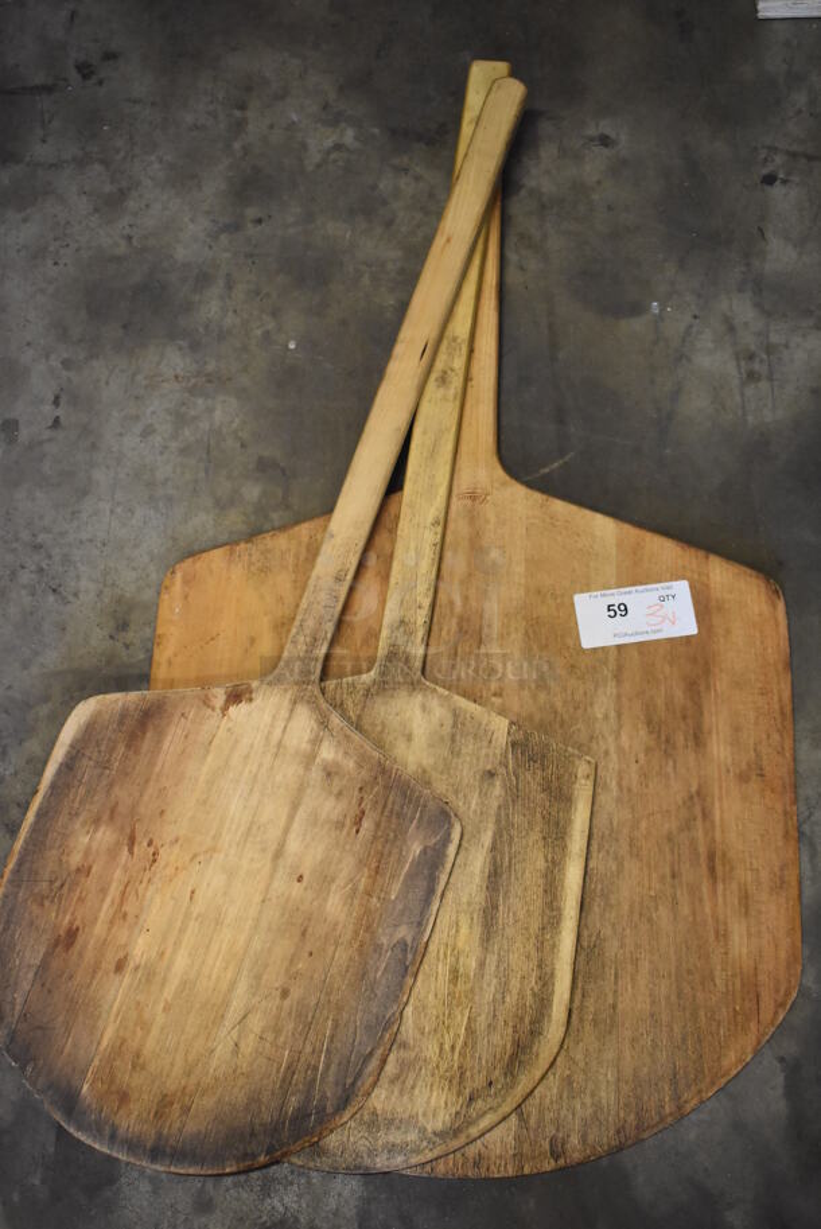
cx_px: 410
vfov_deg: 46.4
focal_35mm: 42
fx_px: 1434
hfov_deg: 31.9
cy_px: 614
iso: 2800
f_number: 4.2
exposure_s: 1/125
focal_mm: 28
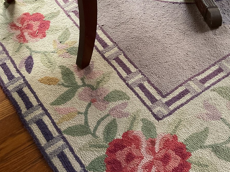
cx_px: 159
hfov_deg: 38.3
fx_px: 326
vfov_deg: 29.6
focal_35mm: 49
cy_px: 105
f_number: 1.8
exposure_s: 1/60
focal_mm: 3
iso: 250
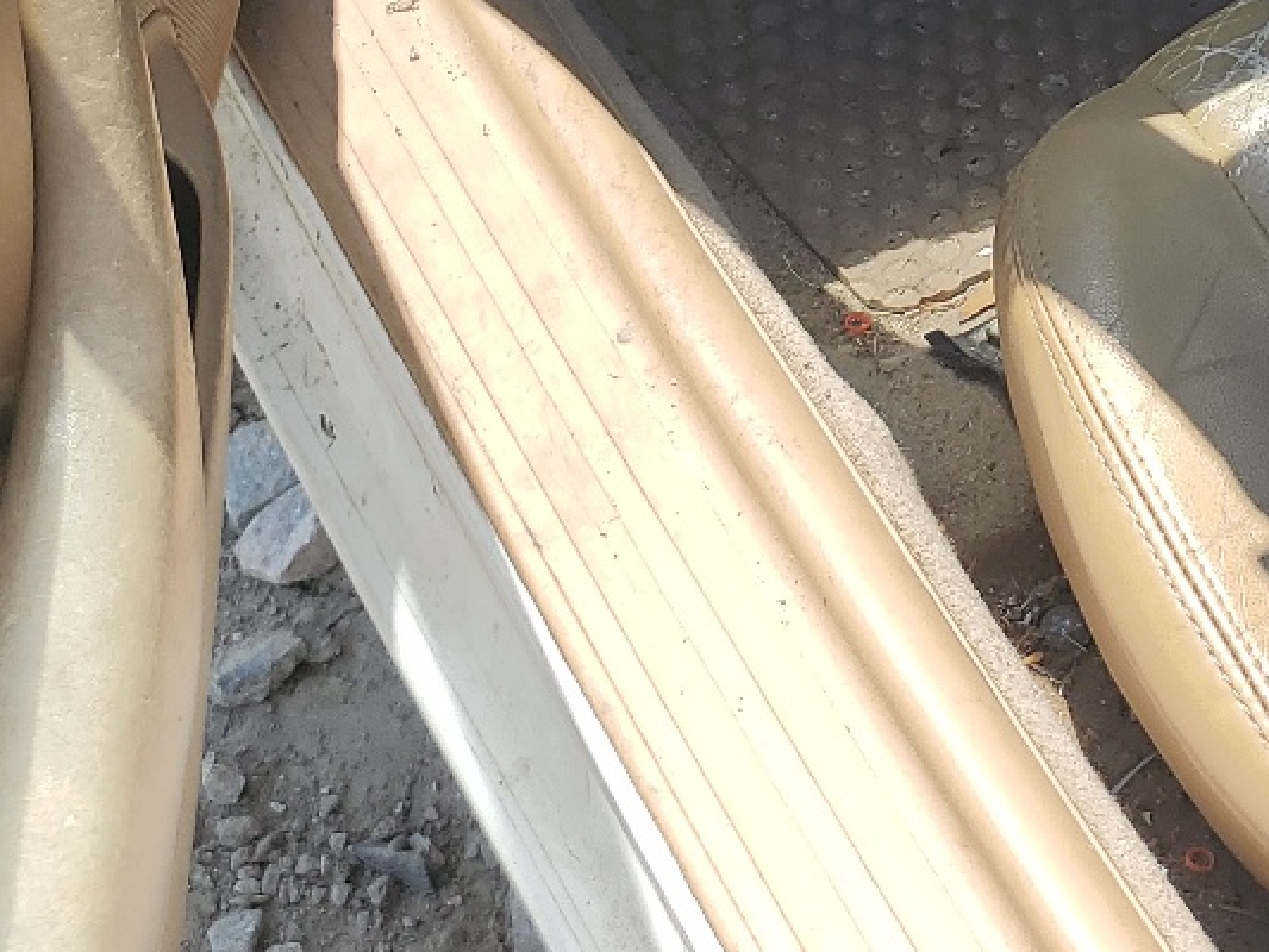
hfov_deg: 22.9
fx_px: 2860
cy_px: -288
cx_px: 1533
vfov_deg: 17.7
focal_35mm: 78
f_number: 1.5
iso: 50
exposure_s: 1/1429
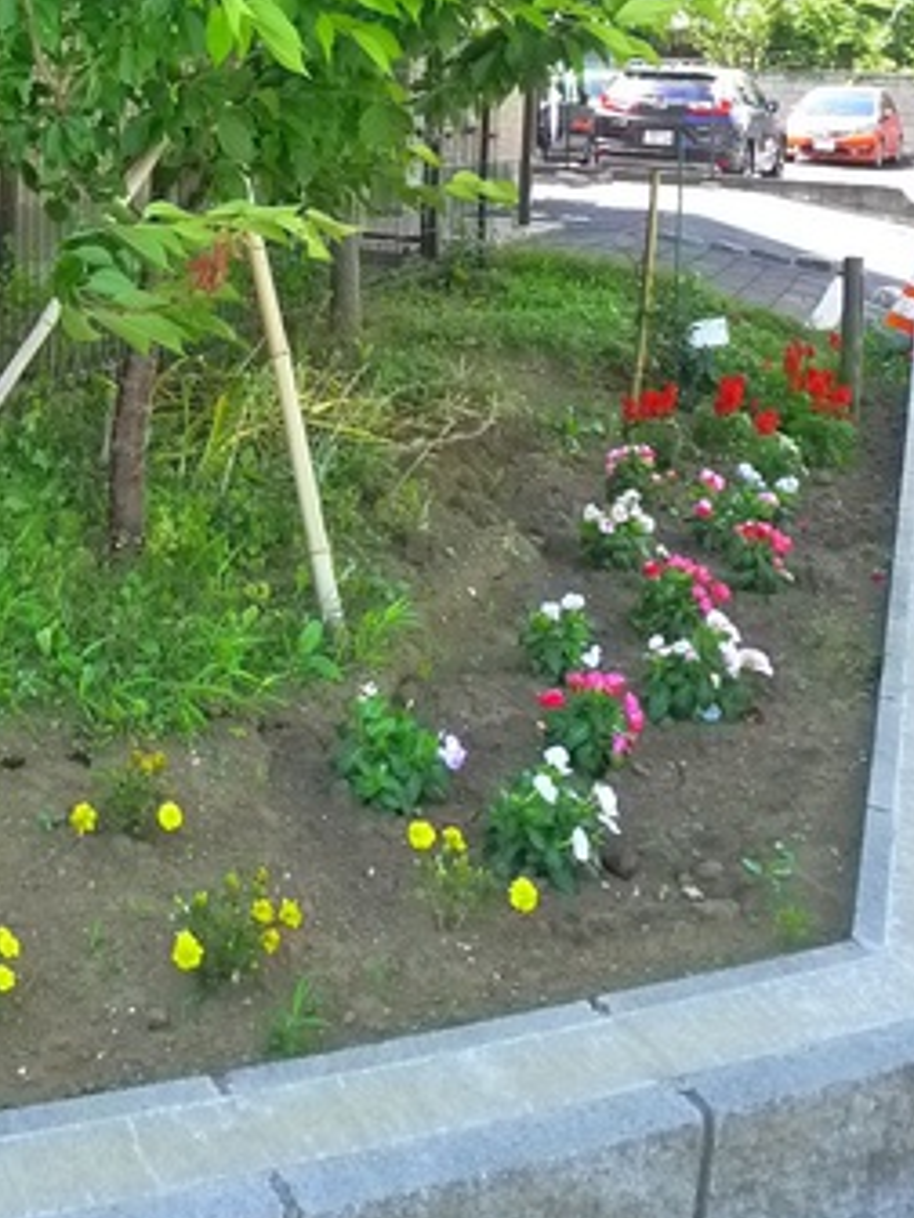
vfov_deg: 36.2
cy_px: 160
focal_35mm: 50
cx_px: 56
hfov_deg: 27.8
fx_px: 1760
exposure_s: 1/160
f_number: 2.8
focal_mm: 5.1
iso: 400
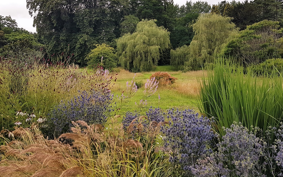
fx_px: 239
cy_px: 67
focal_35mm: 31
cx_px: 148
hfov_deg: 61.2
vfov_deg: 40.3
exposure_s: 1/1532
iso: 40
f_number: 1.7
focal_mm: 4.2
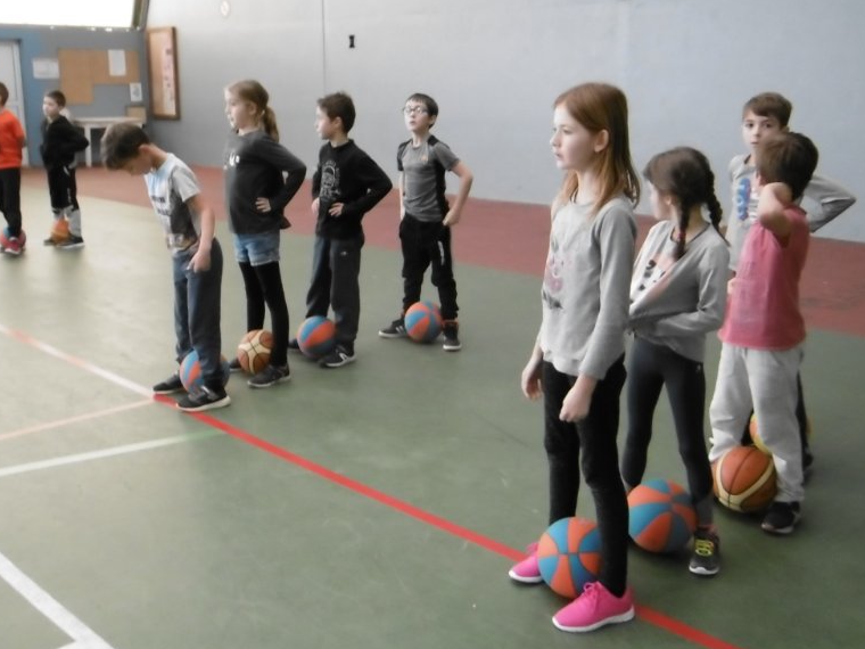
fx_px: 1000
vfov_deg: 36.0
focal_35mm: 40
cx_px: 440
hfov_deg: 46.8
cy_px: 320
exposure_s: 1/60
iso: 500
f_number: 3.7
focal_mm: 6.8
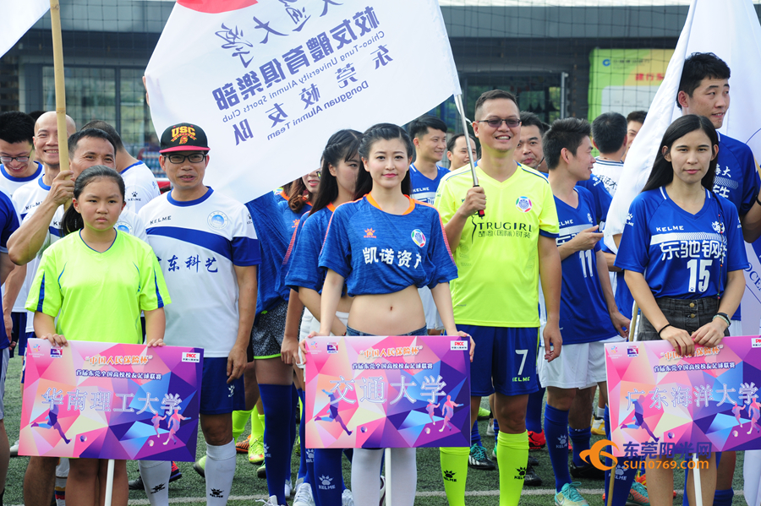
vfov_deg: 11.4
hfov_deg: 17.1
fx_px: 2535
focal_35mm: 120
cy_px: 253
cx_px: 380
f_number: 8
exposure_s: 1/250
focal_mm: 120
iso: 400
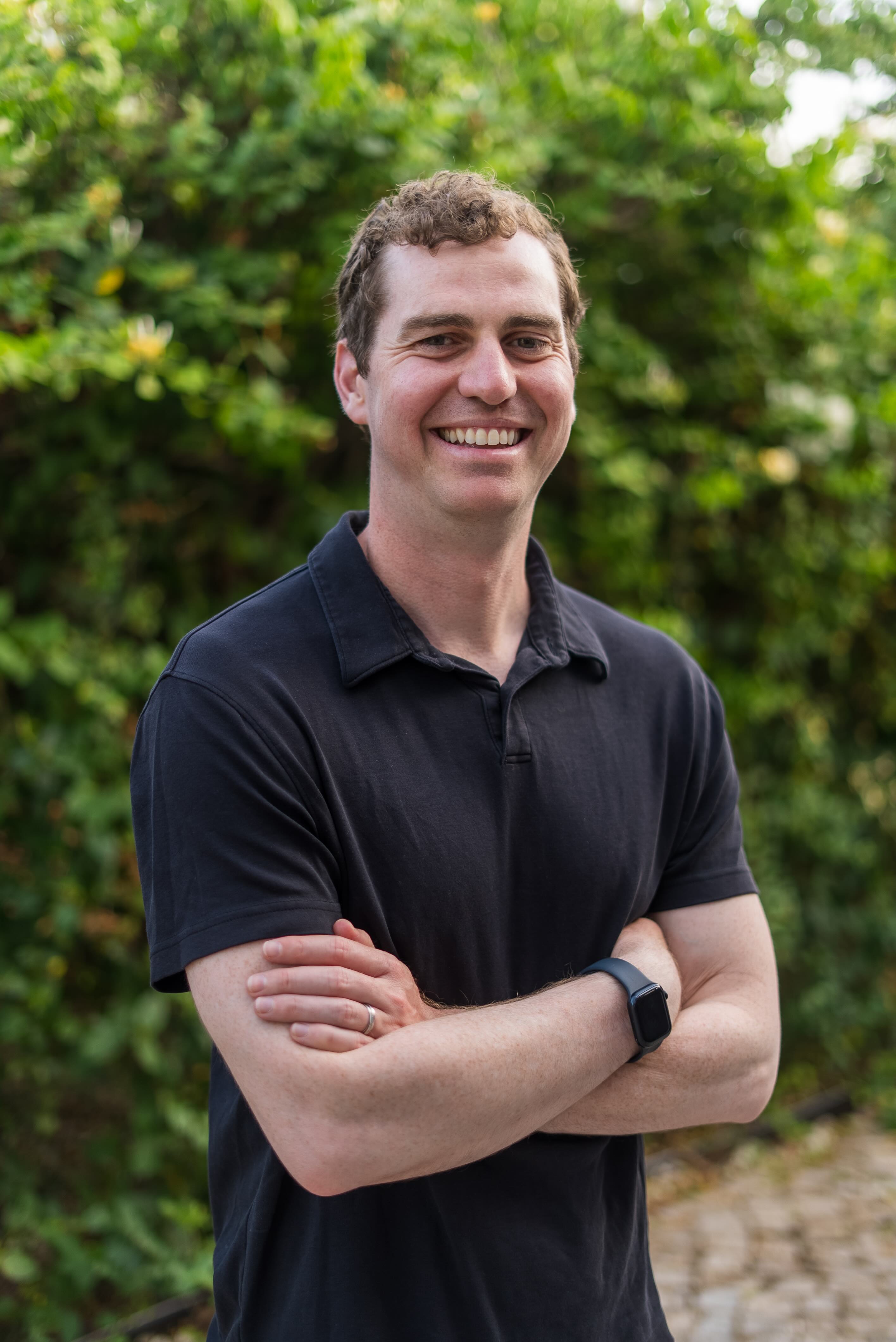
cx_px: 448
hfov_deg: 27.0
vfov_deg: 39.6
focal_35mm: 50
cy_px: 671
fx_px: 1864
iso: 100
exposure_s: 1/200
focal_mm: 50
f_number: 1.8
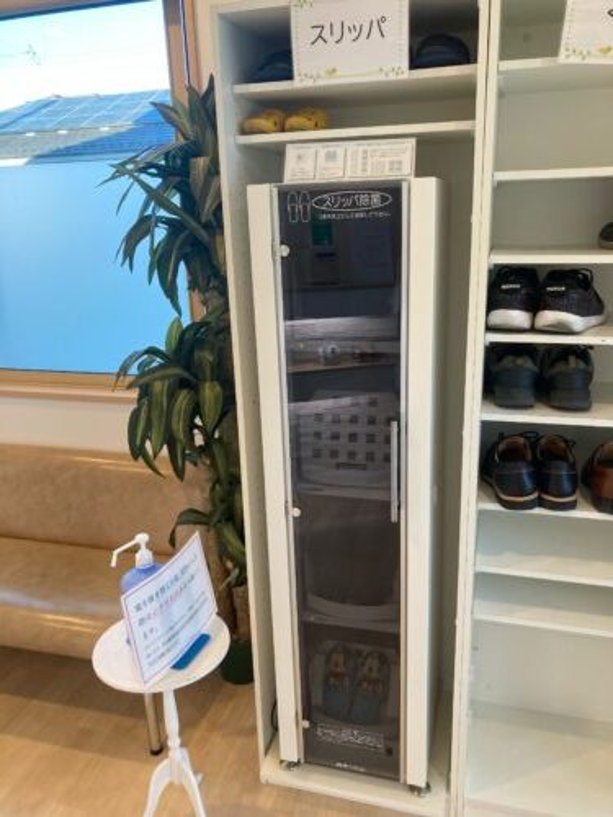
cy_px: 408
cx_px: 306
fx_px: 661
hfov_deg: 49.7
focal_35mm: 28
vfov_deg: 63.4
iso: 80
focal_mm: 3.99
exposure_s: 1/107
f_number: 1.8
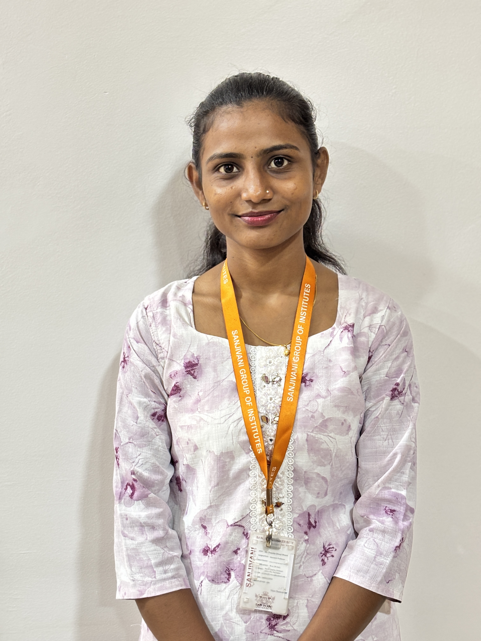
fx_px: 963
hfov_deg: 28.0
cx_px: 240
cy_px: 320
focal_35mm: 52
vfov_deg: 36.8
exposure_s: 1/33
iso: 250
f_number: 1.6
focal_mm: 5.96
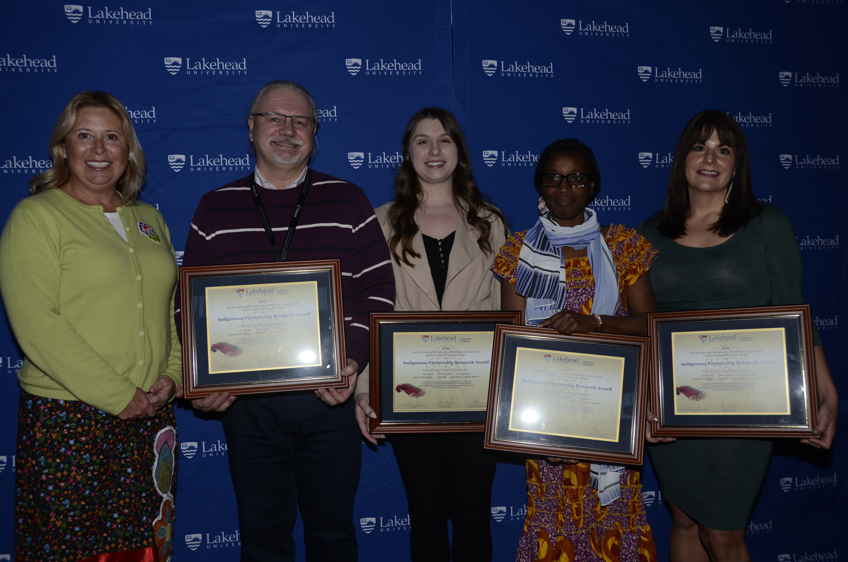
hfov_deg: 57.3
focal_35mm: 33
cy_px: 281
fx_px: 776
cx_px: 424
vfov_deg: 39.8
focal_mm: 22
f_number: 5
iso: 400
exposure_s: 1/160
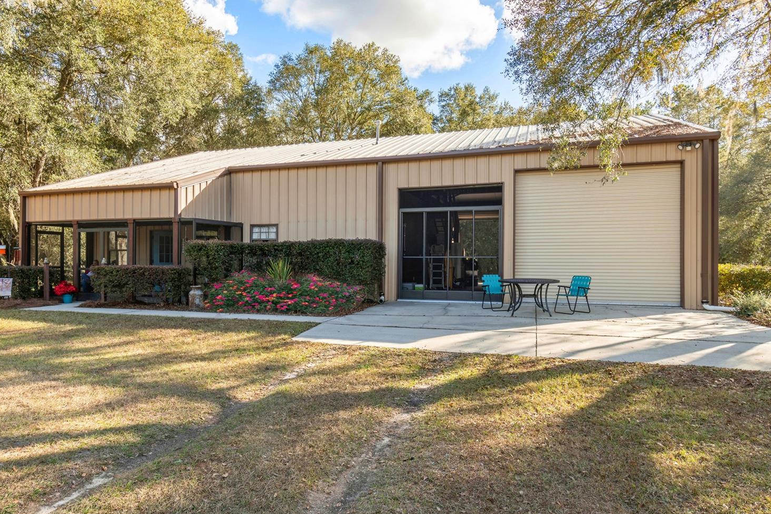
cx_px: 350
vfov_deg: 55.1
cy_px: 265
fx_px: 492
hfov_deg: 75.9
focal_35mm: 23
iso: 200
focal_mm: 14
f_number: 9
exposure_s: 1/25
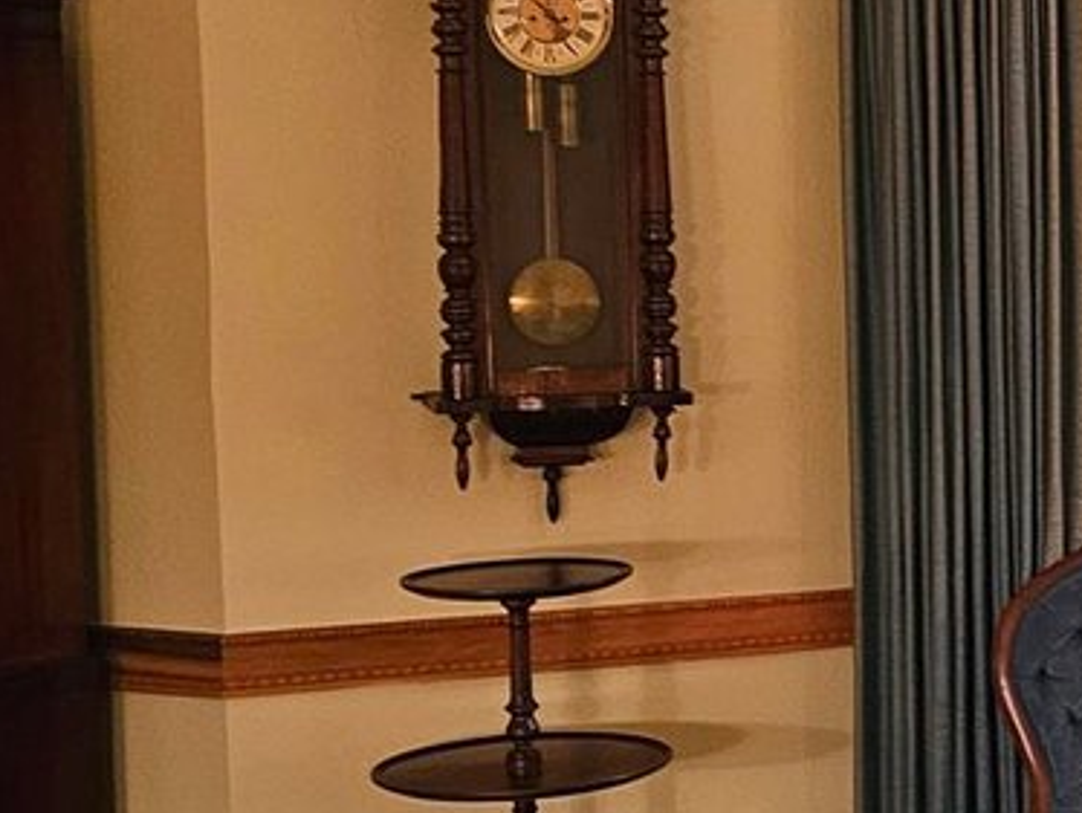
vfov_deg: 15.9
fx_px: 2909
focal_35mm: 93
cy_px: 427
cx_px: 1462
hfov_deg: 19.2
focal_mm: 6.3
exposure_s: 1/60
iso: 640
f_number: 1.7
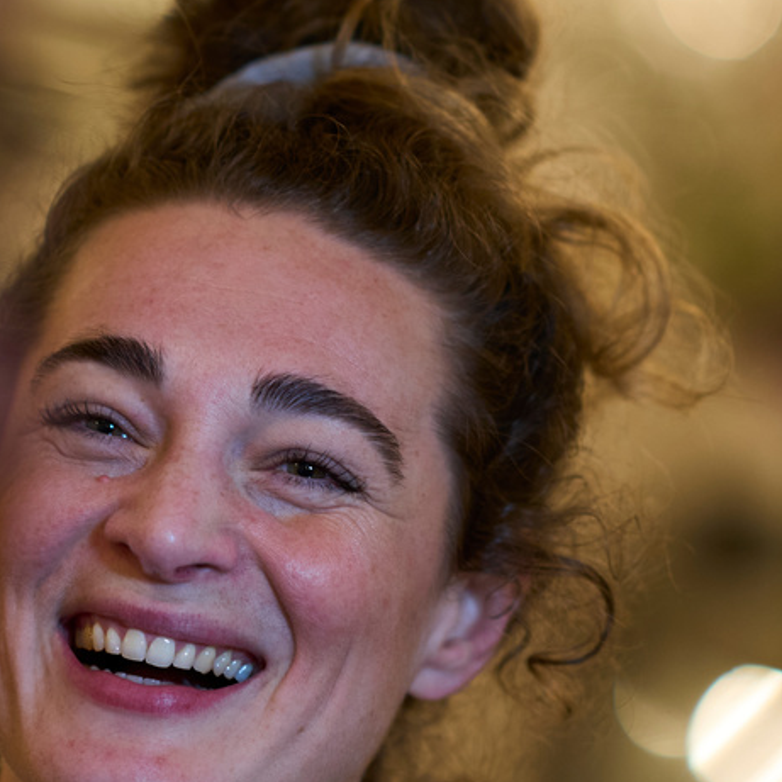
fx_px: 6134
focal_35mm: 240
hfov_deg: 7.3
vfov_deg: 7.3
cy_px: 461
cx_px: 214
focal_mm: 85
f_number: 1.6
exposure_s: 1/80
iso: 400
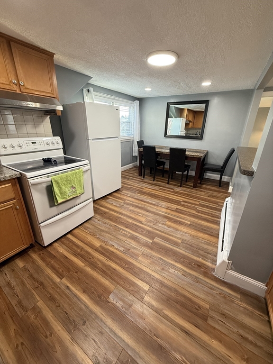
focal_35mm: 14
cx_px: 136
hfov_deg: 85.7
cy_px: 182
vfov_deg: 102.1
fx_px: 147
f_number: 2.2
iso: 200
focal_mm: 2.22
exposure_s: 1/60
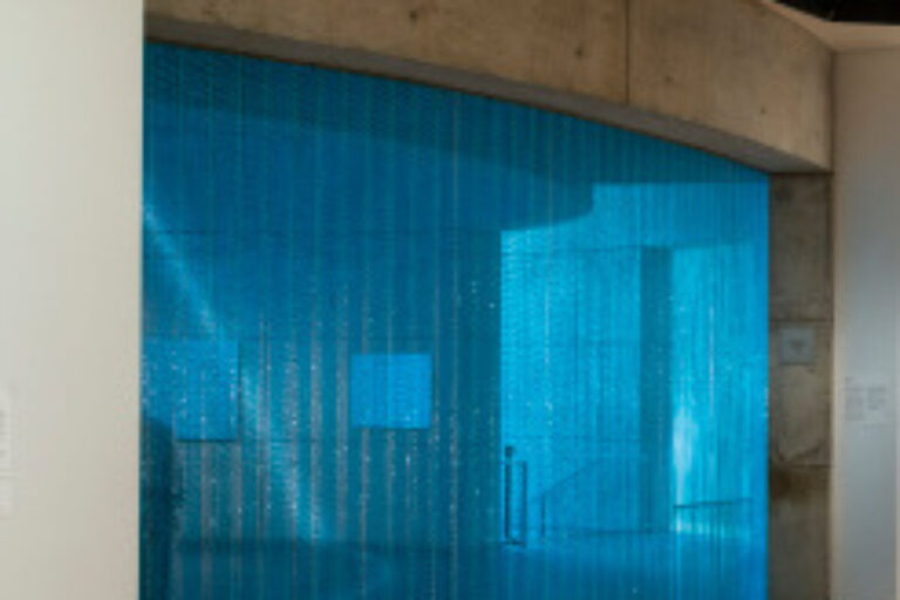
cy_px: 300
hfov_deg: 73.7
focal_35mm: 24
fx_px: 600
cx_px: 450
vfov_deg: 53.1
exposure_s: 1/4
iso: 400
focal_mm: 24
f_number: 11
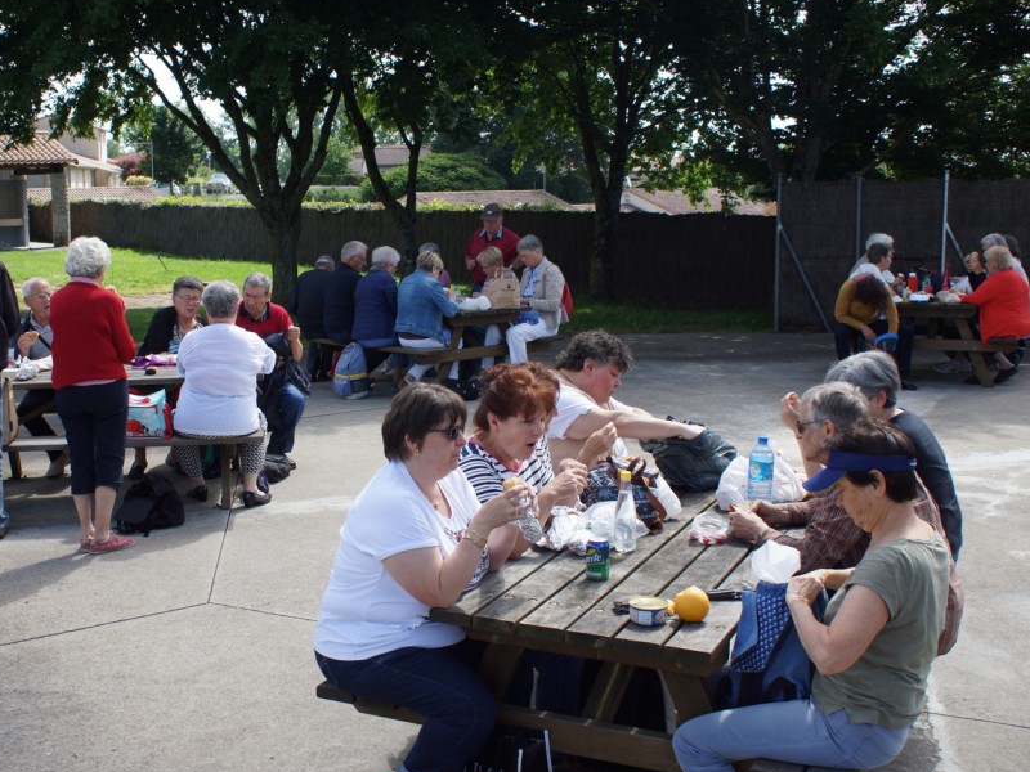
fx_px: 1428
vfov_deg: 30.3
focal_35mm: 48
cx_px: 412
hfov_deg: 39.5
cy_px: 381
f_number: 5.6
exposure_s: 1/250
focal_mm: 26
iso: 100
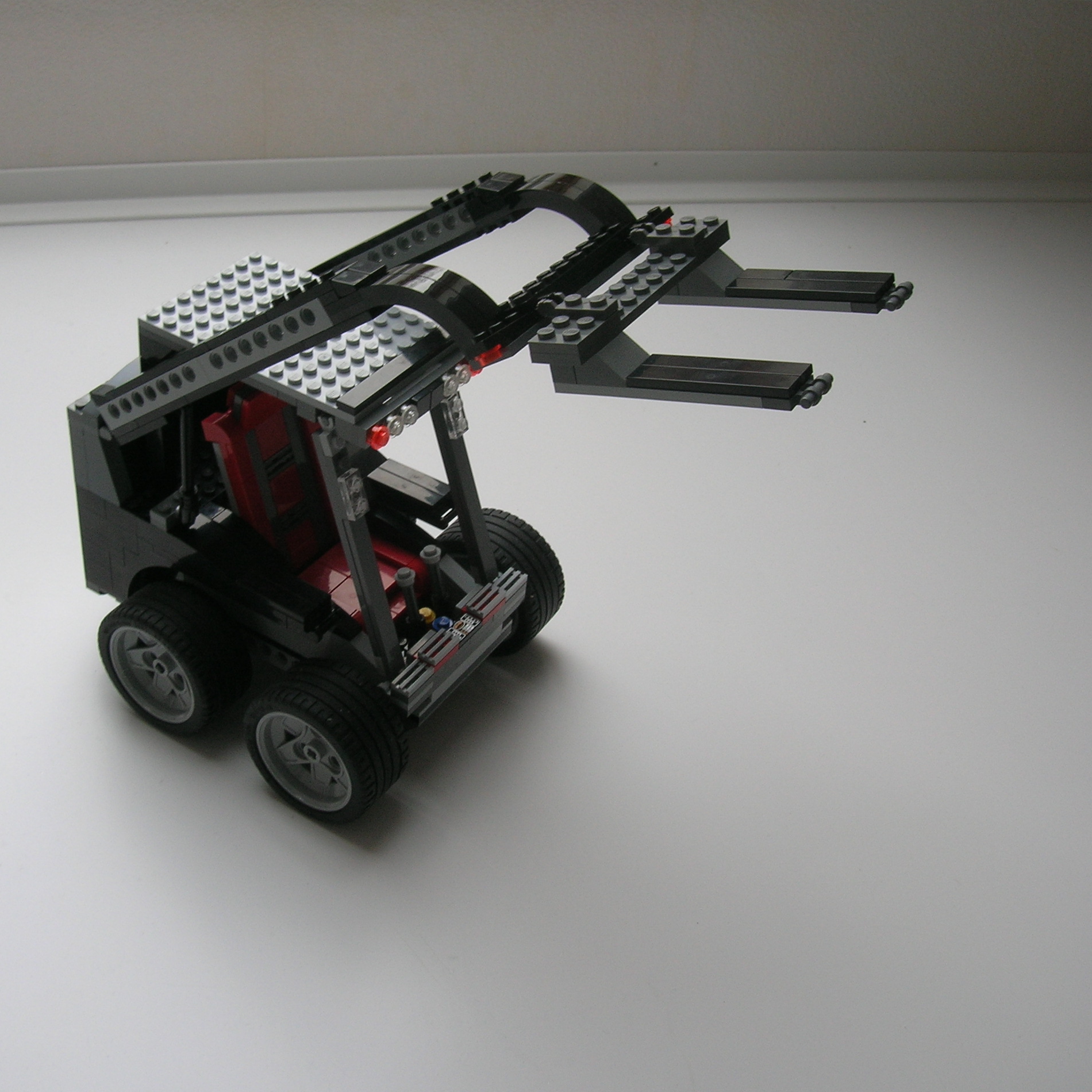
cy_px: 542
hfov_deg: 40.8
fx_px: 1463
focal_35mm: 41
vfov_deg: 40.9
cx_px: 441
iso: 50
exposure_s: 1/39.8
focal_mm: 5.7
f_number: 4.9
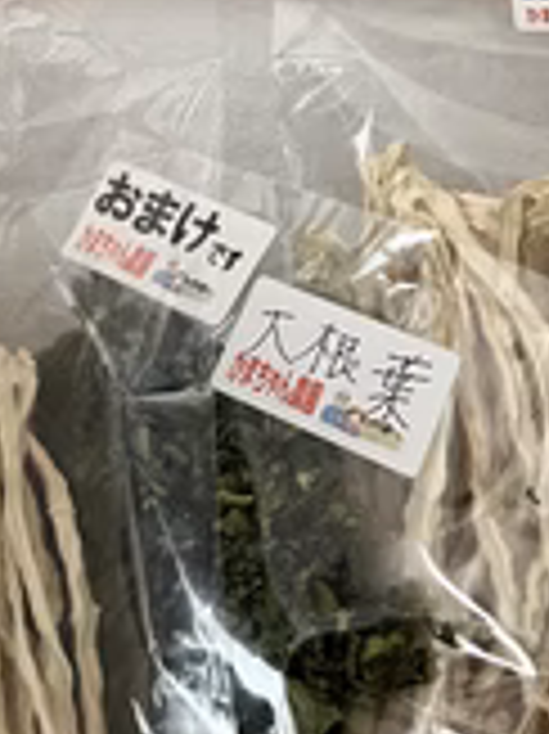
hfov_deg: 22.9
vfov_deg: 29.6
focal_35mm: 64
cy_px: 144
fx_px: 1355
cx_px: 243
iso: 500
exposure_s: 1/57
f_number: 1.5
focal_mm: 5.7
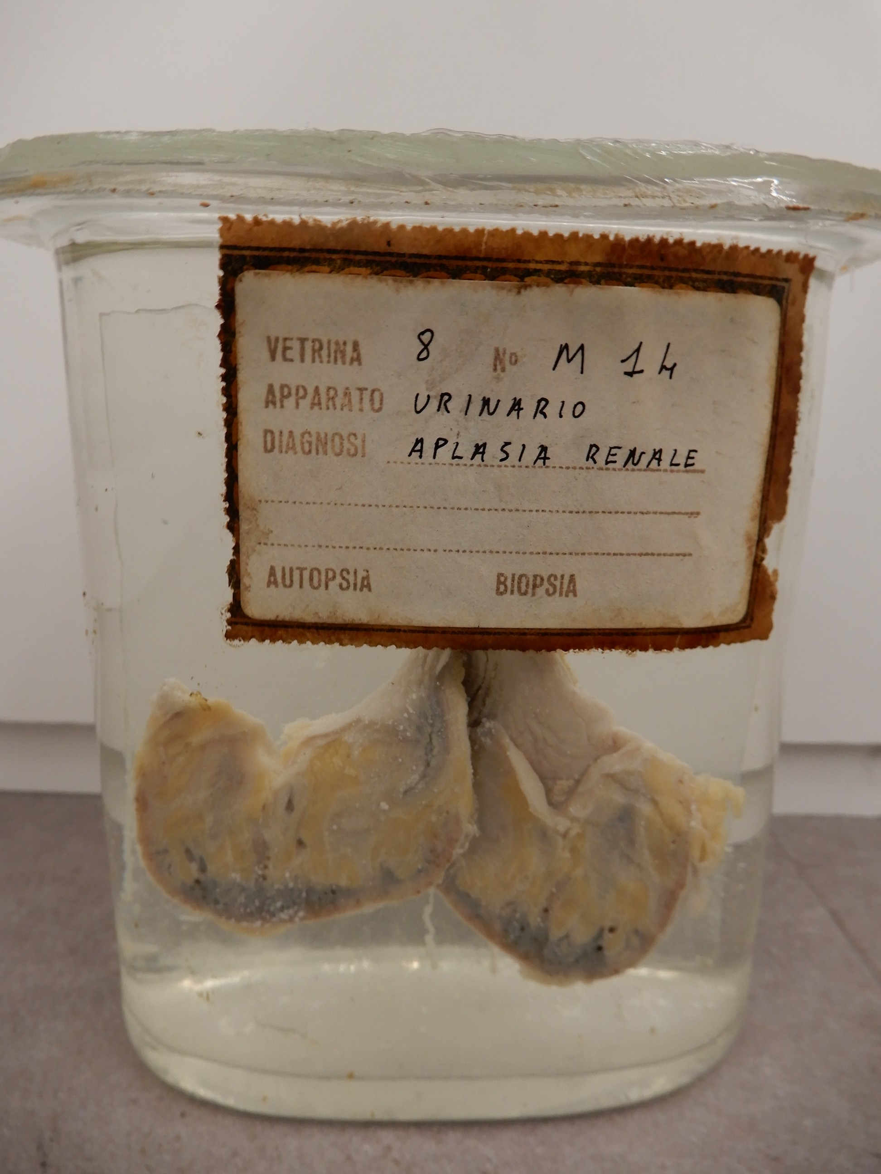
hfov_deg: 56.8
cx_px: 440
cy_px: 587
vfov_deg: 71.6
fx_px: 814
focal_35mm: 24
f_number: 3.4
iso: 140
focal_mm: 4.3
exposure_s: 1/30
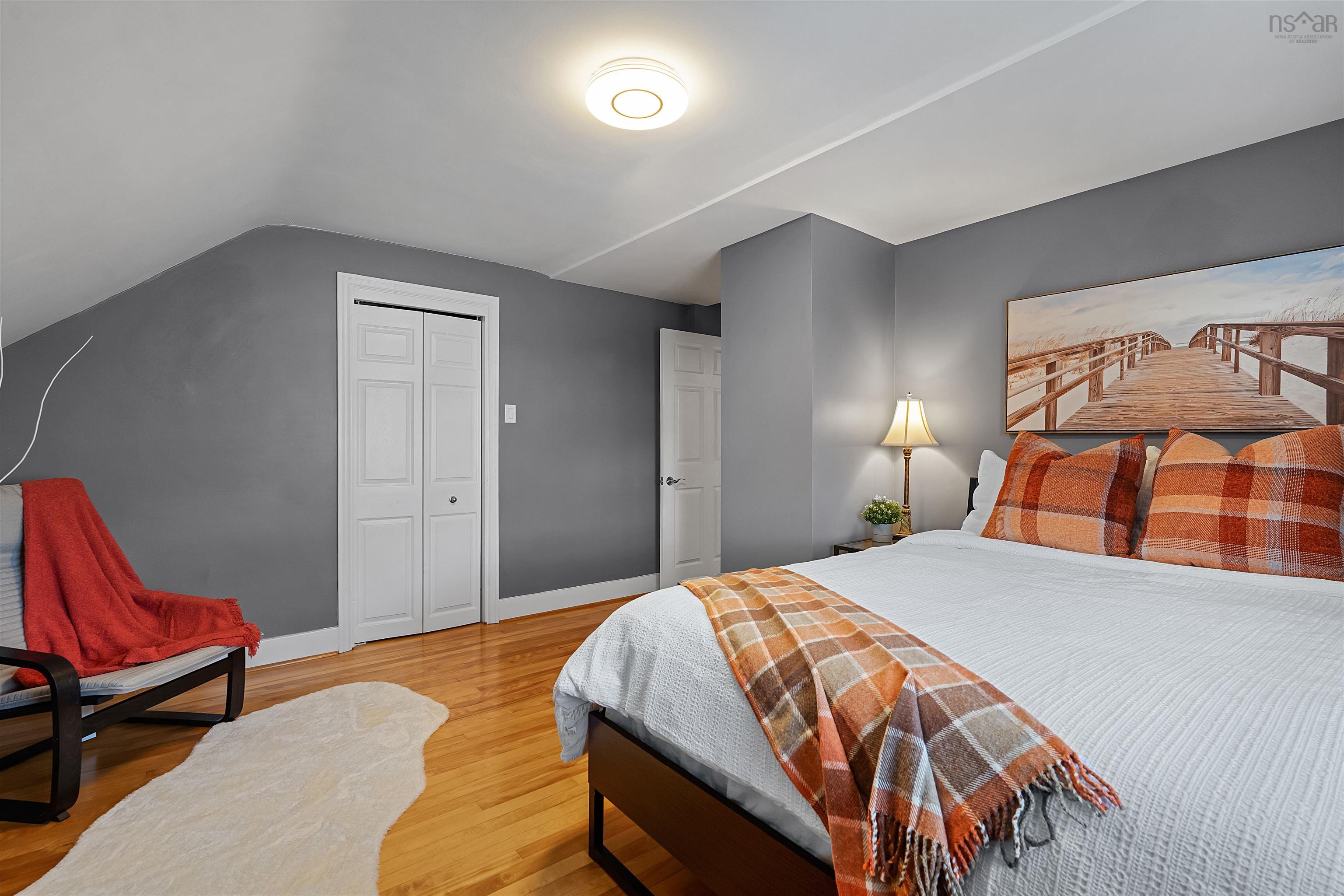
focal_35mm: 16
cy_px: 448
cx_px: 672
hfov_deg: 96.7
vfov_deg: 73.7
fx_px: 597
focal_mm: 16
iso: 250
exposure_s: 1/15
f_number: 8
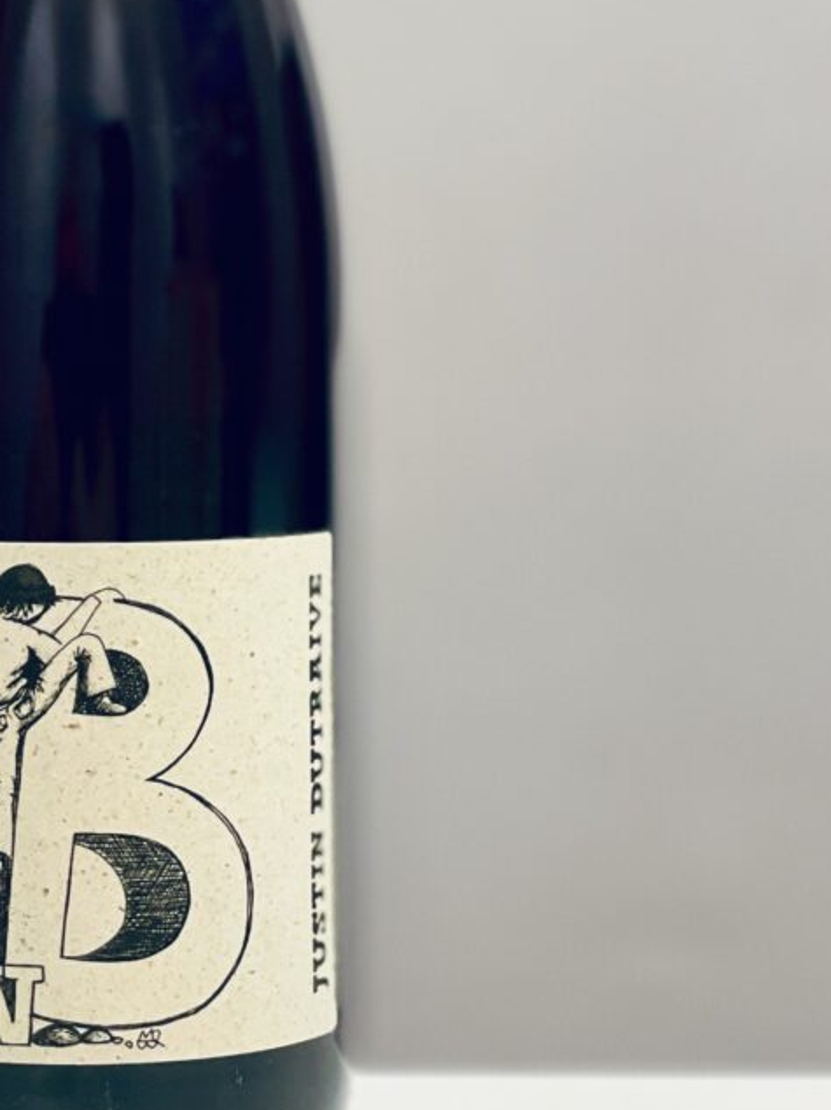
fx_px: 3363
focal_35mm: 105
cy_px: 198
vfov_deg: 18.5
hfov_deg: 13.9
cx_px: 42
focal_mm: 6
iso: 125
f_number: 2
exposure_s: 1/50
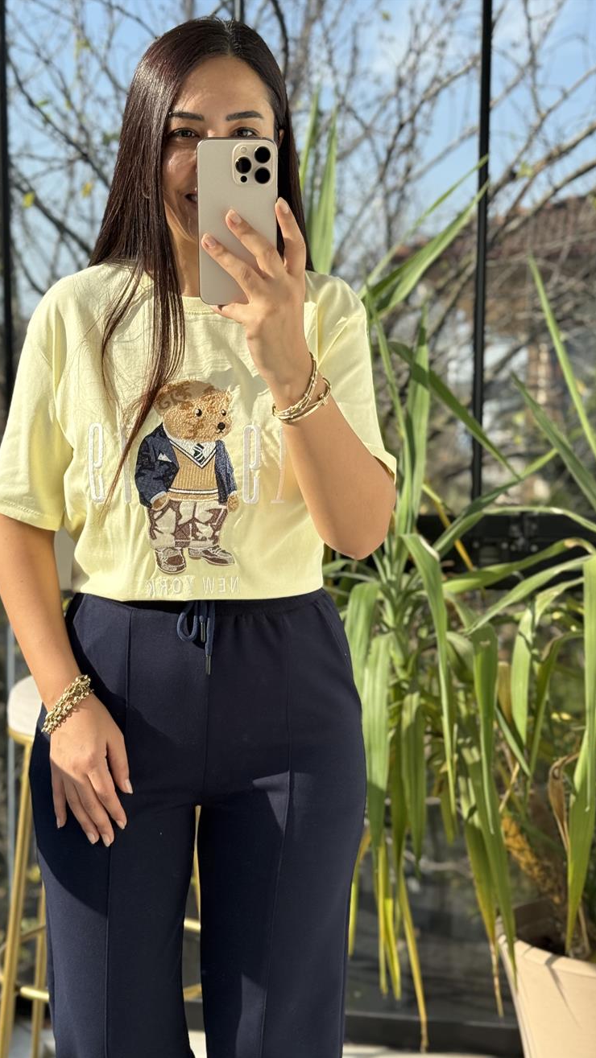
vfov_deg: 39.2
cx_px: 244
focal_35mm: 53
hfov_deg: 22.6
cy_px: 534
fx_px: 1489
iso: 80
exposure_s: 1/1264
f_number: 1.78
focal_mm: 6.76
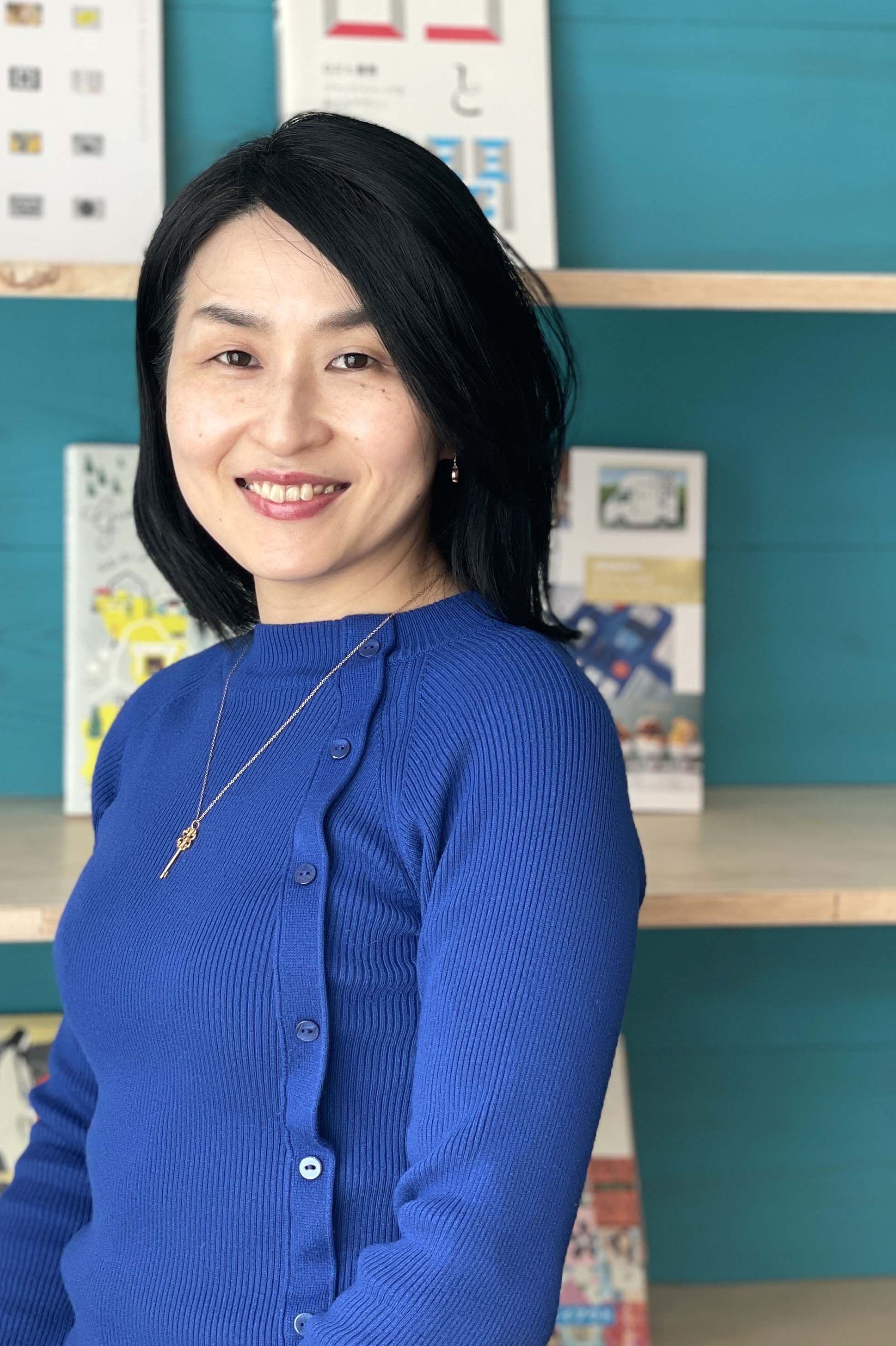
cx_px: 206
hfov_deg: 18.0
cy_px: 617
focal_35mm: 75
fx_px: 2800
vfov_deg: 27.0
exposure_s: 1/122
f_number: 2
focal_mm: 6
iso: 32
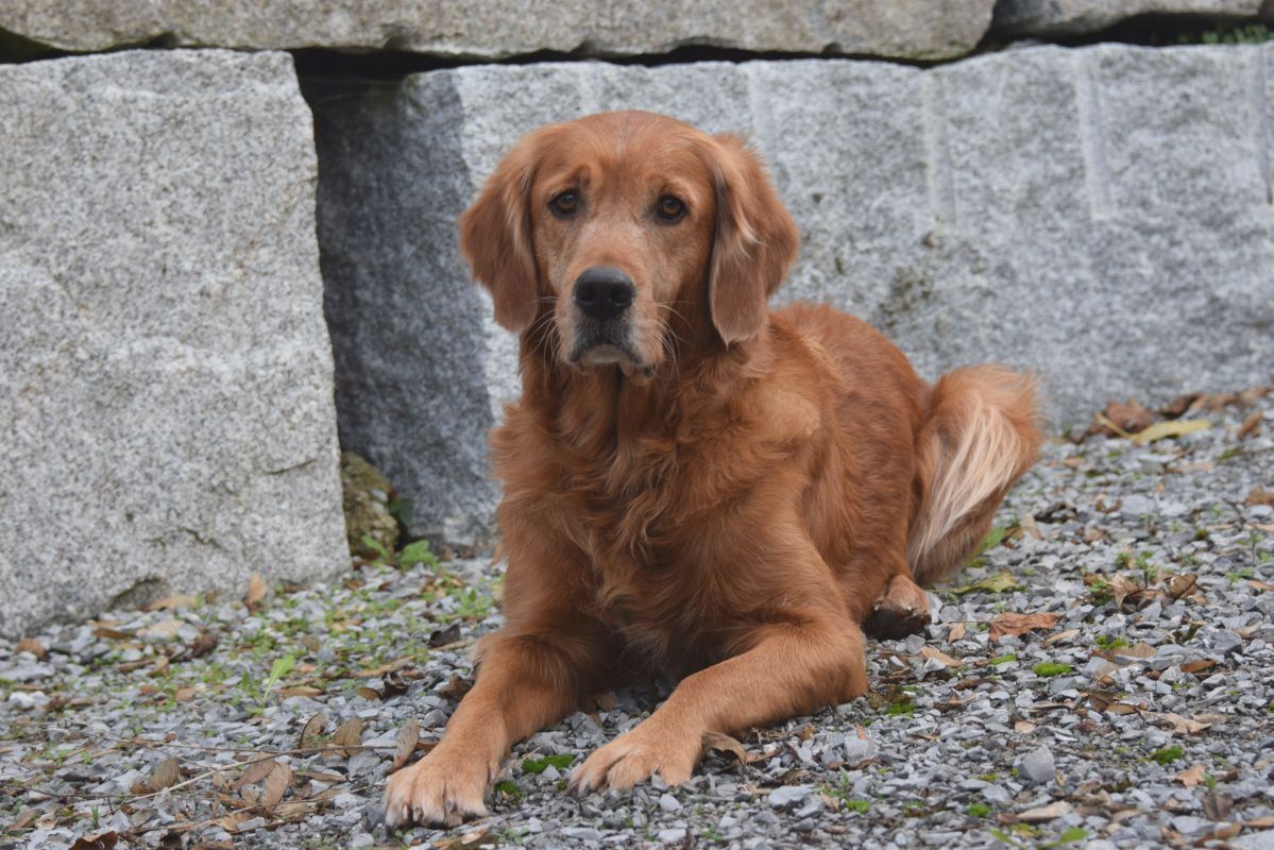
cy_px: 425
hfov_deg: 16.1
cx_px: 637
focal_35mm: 128
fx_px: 4513
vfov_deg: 10.8
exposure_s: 1/250
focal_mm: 85
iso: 400
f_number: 5
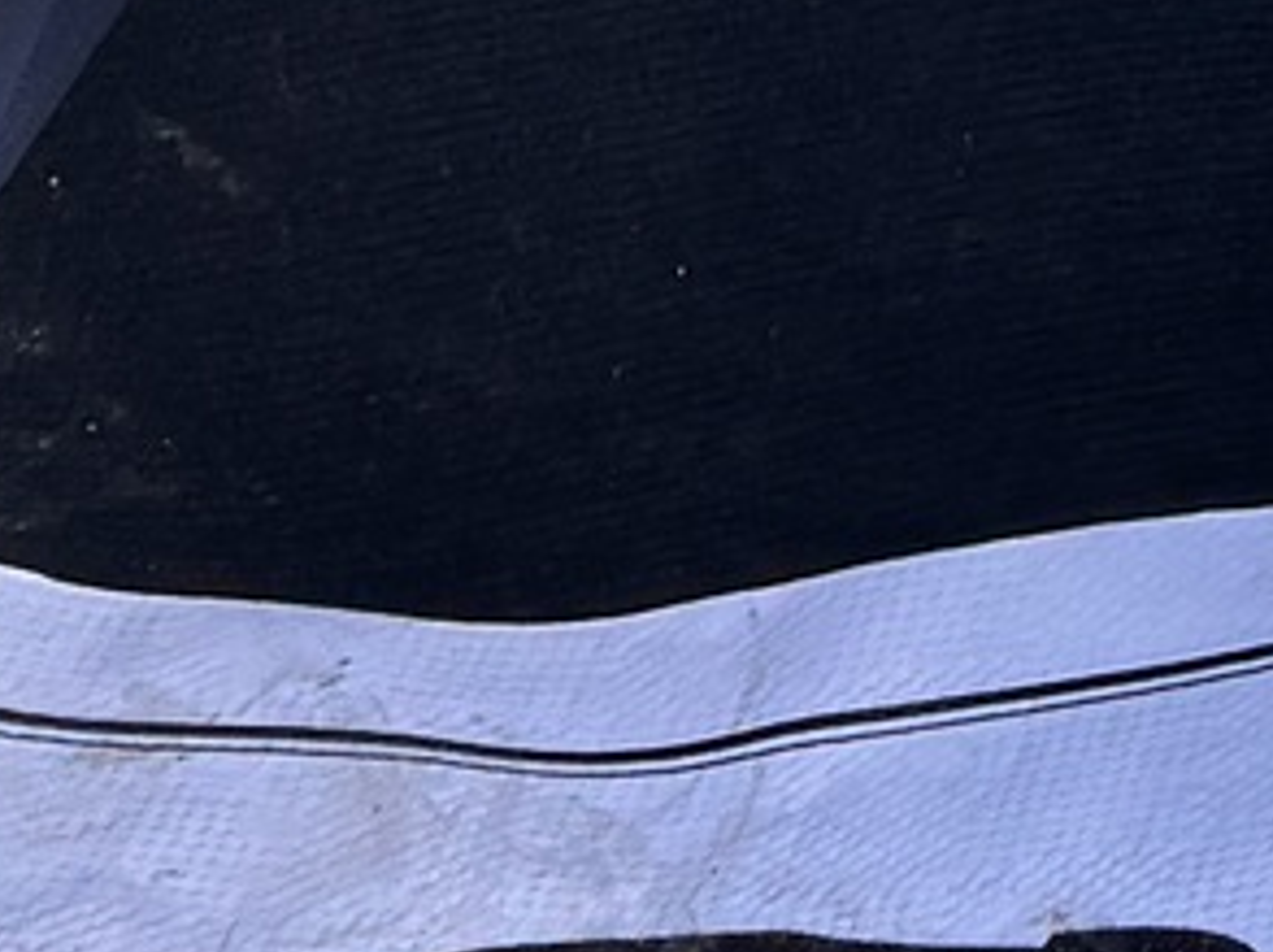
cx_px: 3619
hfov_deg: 9.1
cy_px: -1939
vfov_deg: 7.2
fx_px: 6685
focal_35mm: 182
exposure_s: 1/121
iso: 40
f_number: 1.6
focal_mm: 5.96
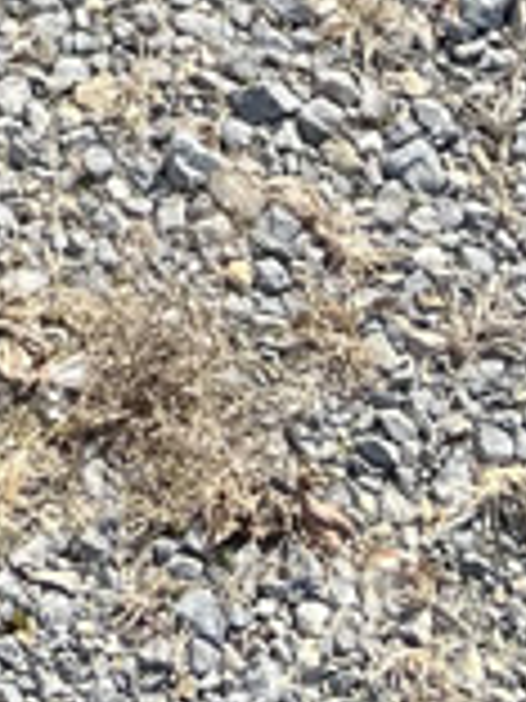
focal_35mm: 178
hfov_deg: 8.1
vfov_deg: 9.4
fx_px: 3606
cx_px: -418
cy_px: -1204
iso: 50
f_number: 1.6
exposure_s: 1/1667
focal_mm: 5.1
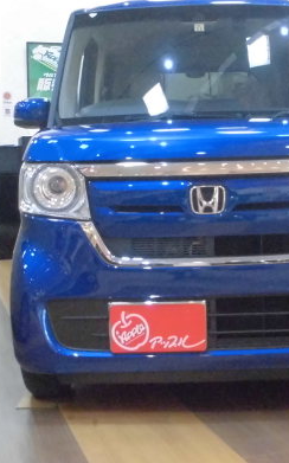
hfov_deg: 21.9
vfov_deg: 34.6
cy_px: 226
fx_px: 744
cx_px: 191
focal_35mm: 59
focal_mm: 6.1
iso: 800
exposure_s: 1/40
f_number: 4
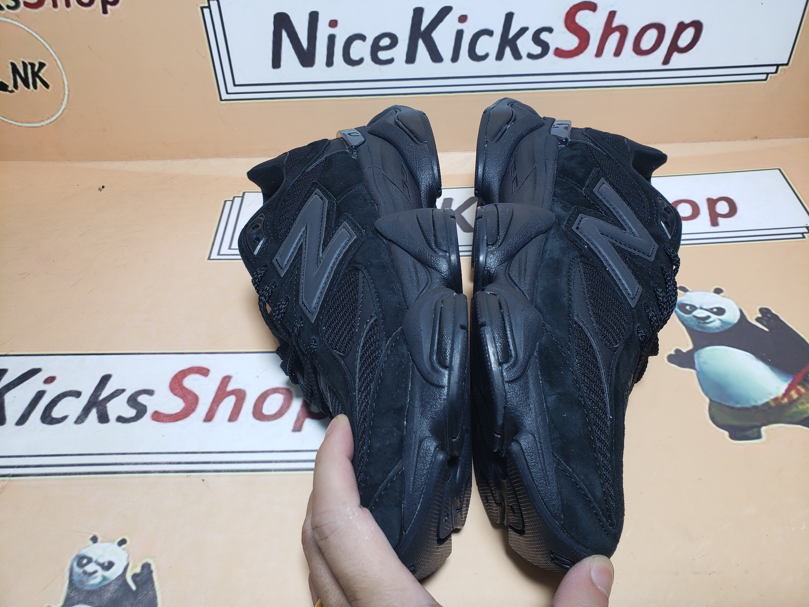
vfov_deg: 53.1
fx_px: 608
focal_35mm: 26
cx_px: 404
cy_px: 304
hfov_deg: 67.3
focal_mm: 4.3
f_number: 2.4
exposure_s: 1/125
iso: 50
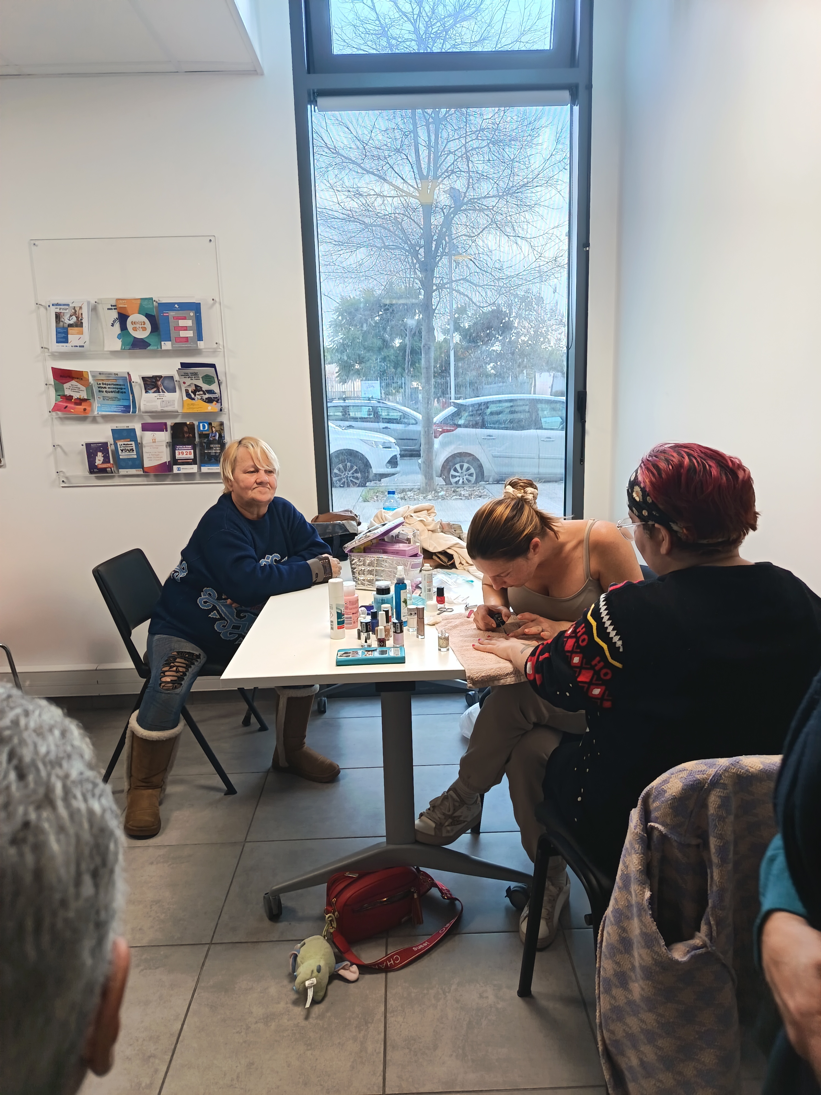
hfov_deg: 56.8
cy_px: 548
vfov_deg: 71.6
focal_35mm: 24
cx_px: 410
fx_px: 759
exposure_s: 1/50
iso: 568
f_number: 1.75
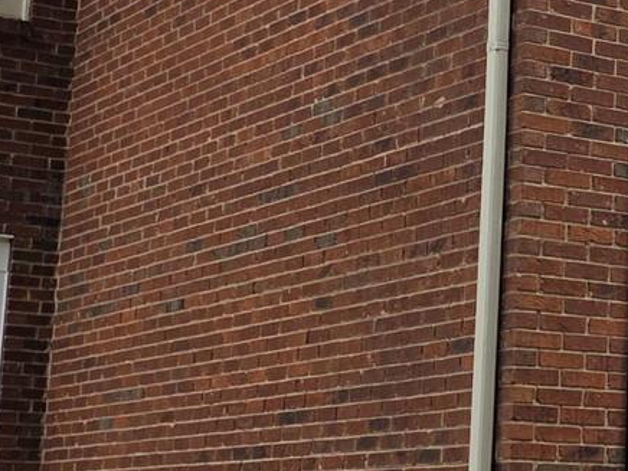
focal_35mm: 108
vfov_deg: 13.7
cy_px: 117
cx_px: 821
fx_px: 1959
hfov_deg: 17.1
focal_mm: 6.3
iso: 80
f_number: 1.7
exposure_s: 1/2843
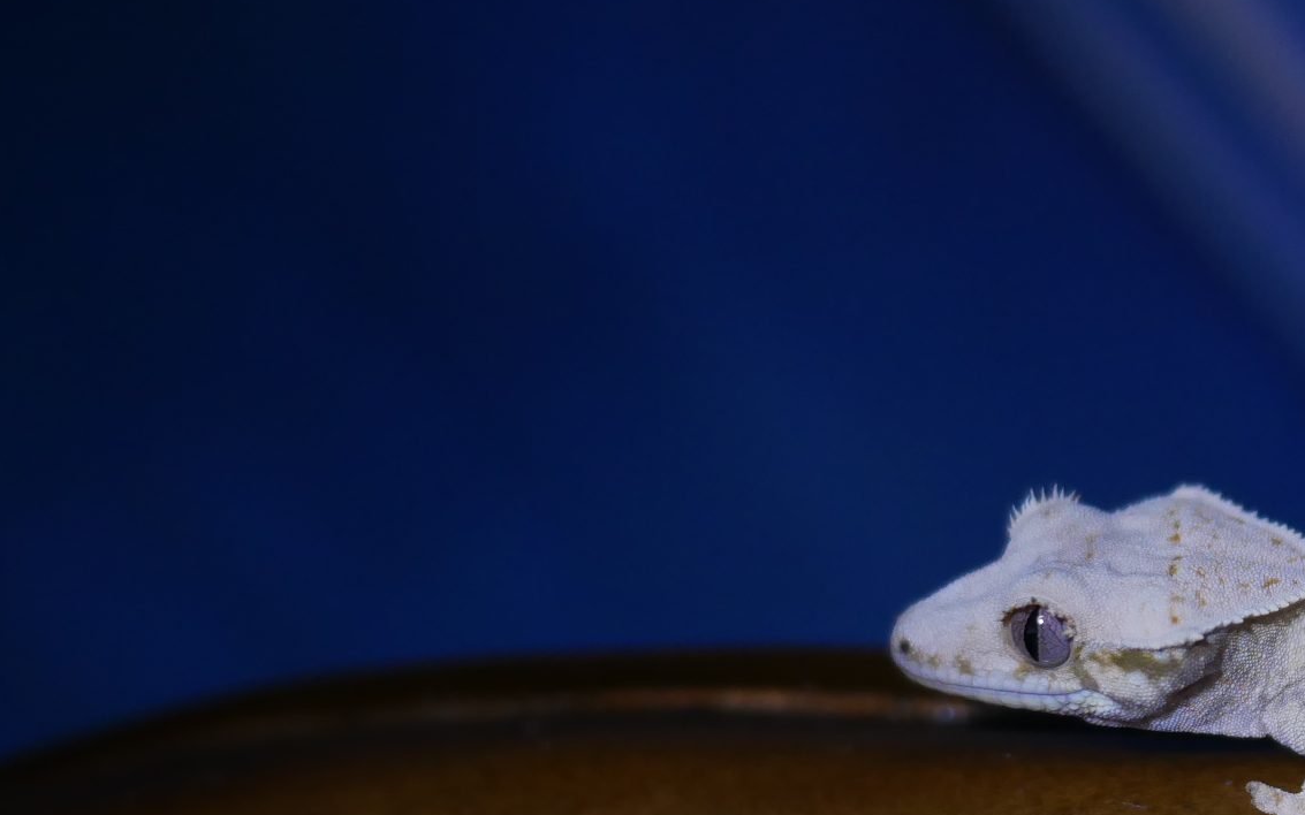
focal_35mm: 85
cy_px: 726
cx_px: 1306
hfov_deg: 23.3
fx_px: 3023
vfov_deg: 15.2
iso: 500
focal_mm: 20
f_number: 1.7
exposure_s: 1/60
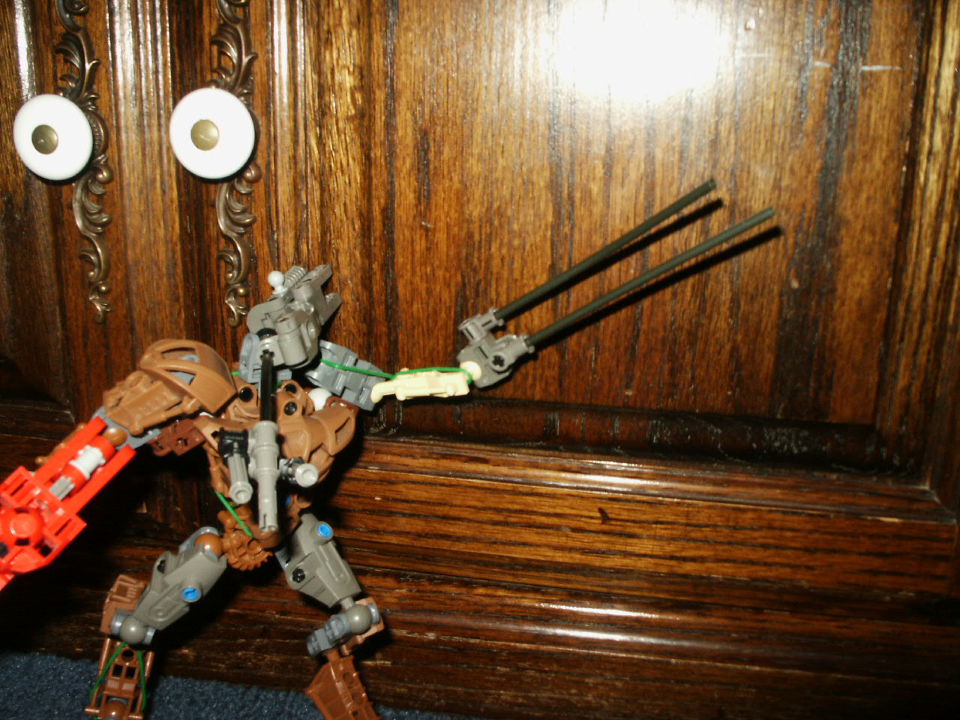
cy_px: 360
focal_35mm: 35
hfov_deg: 52.6
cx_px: 480
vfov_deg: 40.7
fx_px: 971
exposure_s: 1/45
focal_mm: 7.2
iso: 200
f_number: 6.7
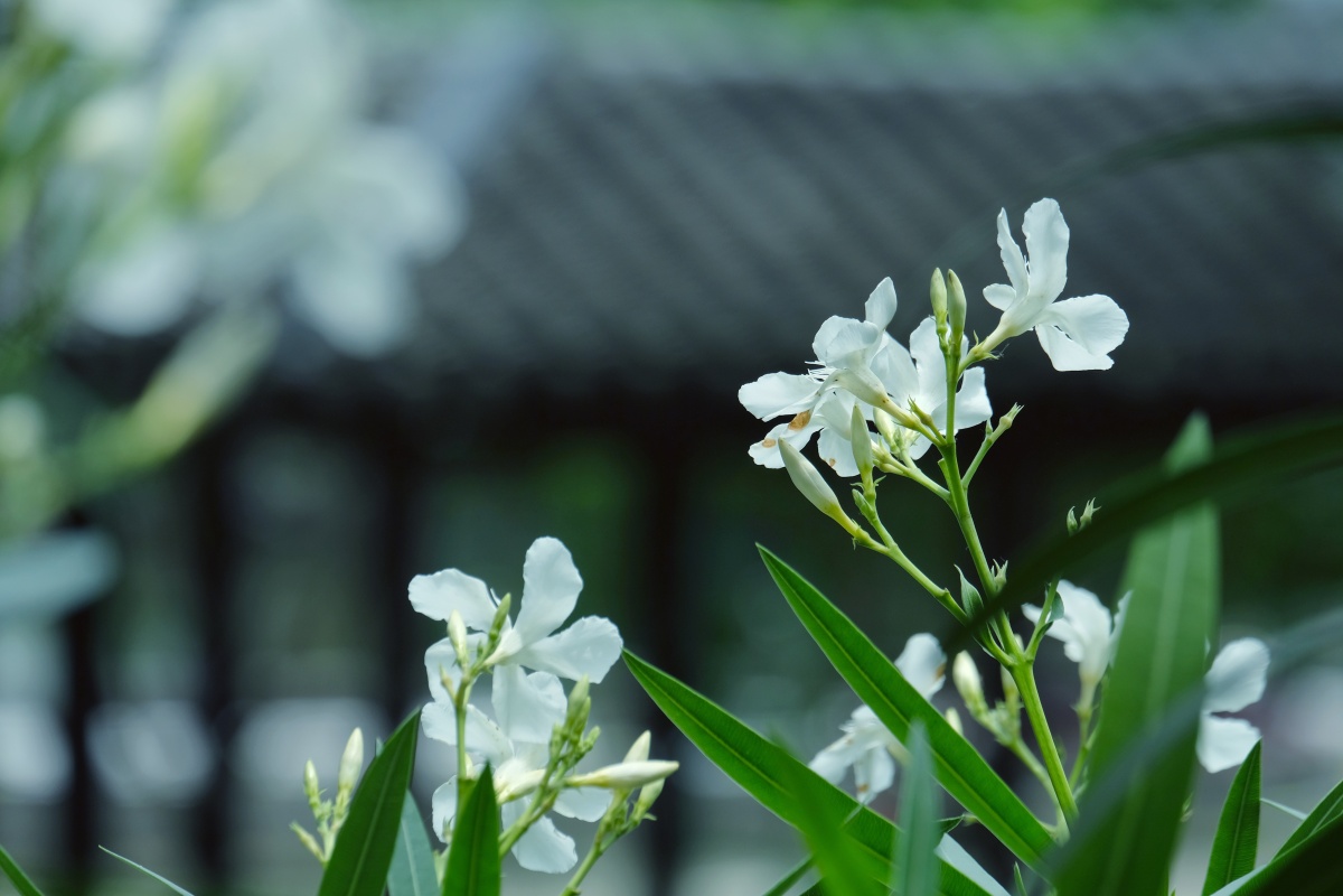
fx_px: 10184
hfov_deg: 7.5
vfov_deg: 5.0
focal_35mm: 273
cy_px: 448
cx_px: 672
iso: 320
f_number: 7.1
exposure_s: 1/500
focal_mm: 181.9
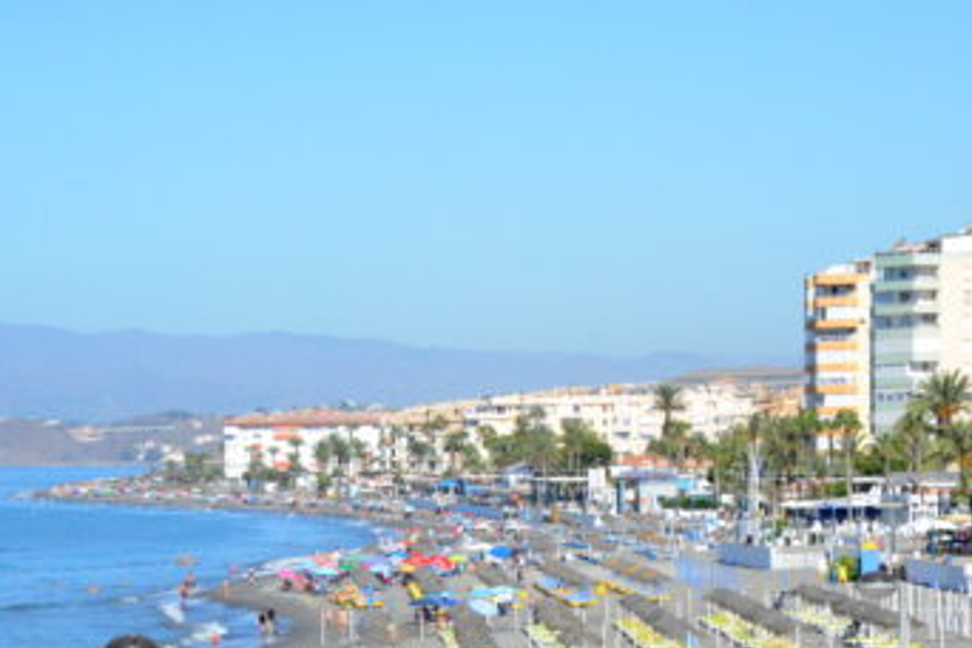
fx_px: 4671
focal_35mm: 173
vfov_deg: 7.9
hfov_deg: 11.9
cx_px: 509
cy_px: 658
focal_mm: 85
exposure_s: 1/3200
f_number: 14
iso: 3200
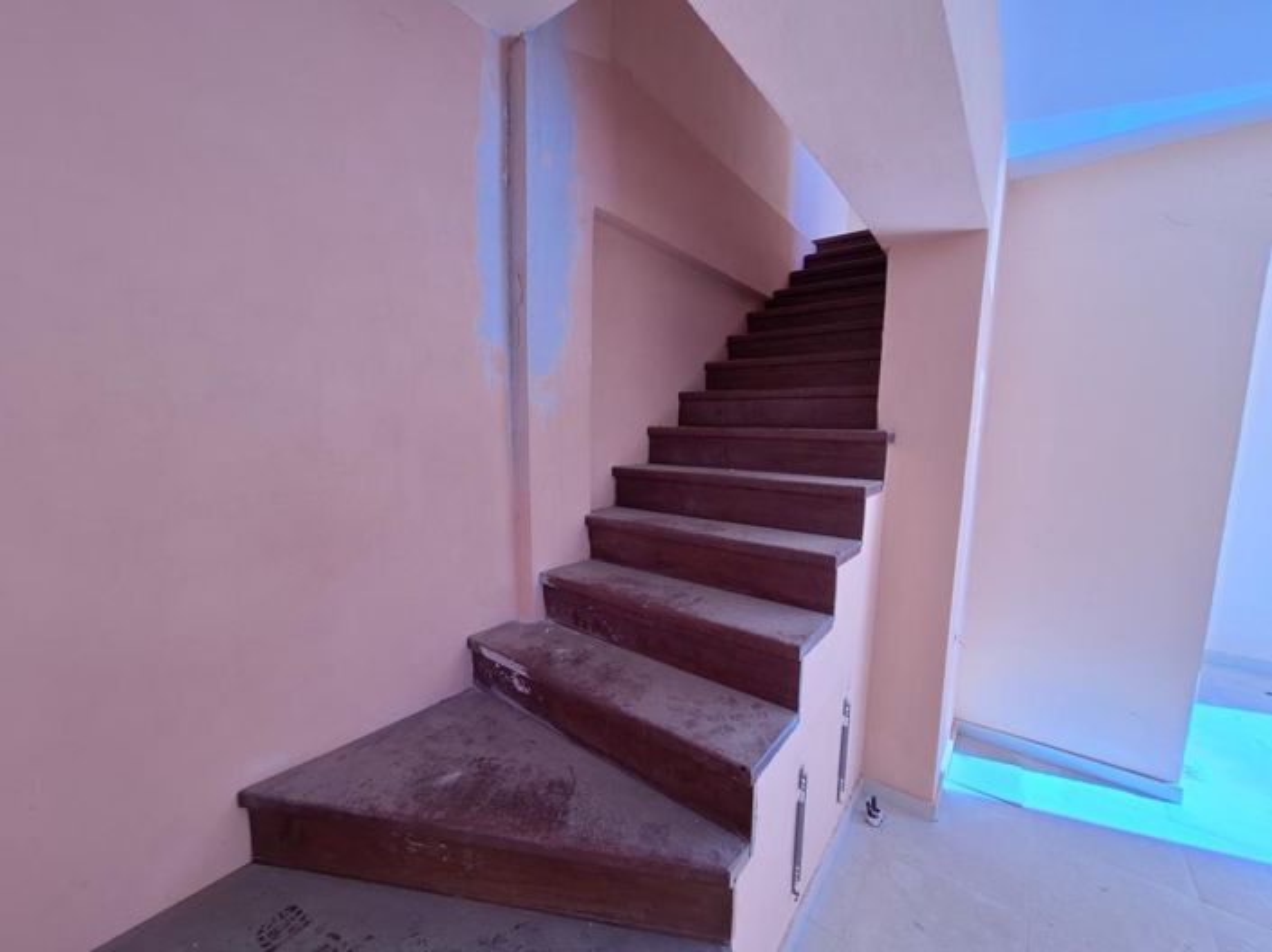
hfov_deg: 106.2
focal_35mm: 13
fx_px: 477
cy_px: 476
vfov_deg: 89.9
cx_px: 636
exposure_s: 1/211
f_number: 2.2
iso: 40
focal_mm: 1.74
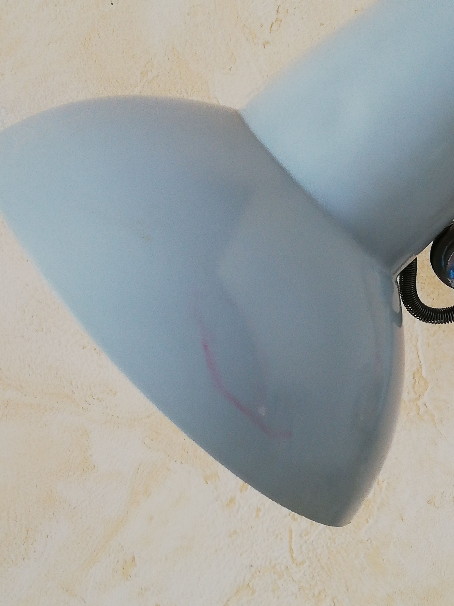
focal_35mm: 64
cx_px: 227
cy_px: 303
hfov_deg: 22.9
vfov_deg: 30.3
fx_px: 1119
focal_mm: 3.81
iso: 250
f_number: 2.2
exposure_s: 1/33.3
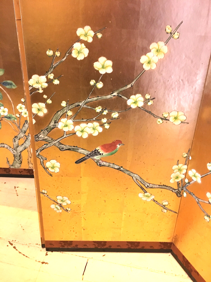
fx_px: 236
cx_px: 106
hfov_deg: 48.2
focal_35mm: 29
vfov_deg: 61.7
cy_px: 141
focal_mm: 4.15
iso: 400
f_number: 2.2
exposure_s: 1/15
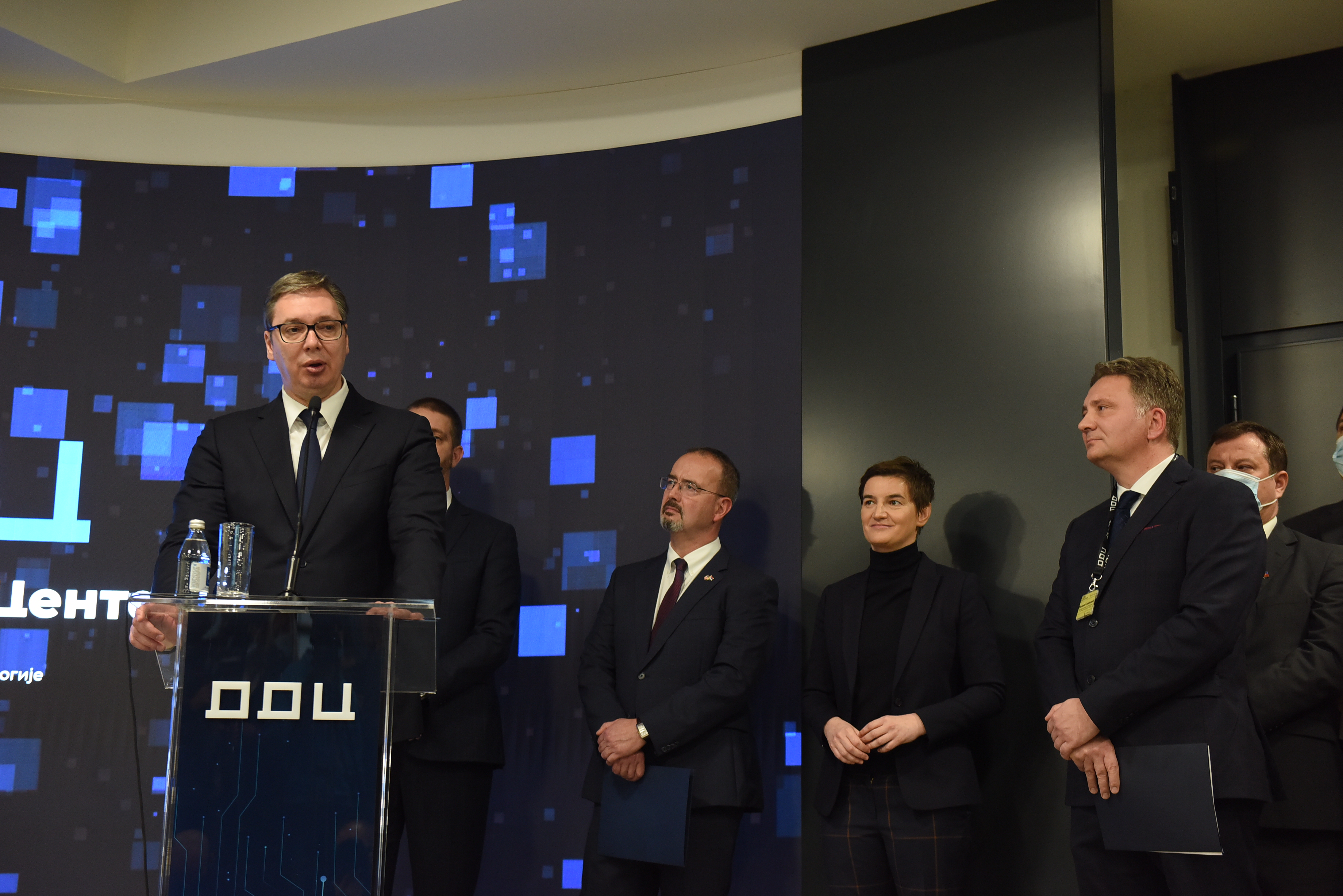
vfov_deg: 26.0
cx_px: 672
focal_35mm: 52
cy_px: 448
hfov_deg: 38.2
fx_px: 1940
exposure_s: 1/125
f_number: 3.5
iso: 2000
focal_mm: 52
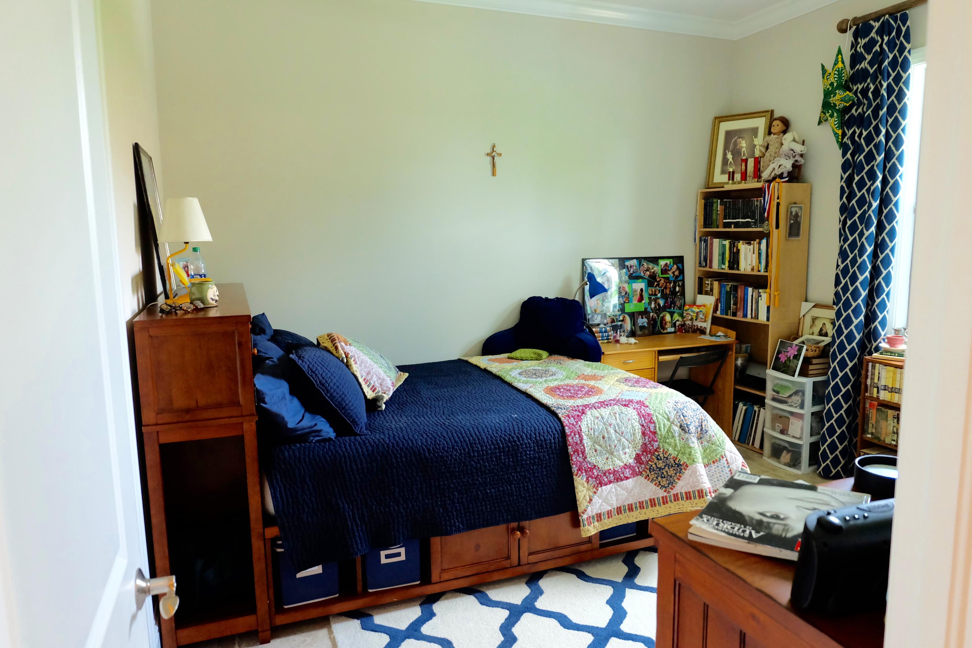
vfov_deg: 53.1
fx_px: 648
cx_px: 486
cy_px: 324
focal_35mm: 24
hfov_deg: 73.7
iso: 1600
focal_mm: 16
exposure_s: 1/60
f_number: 3.5
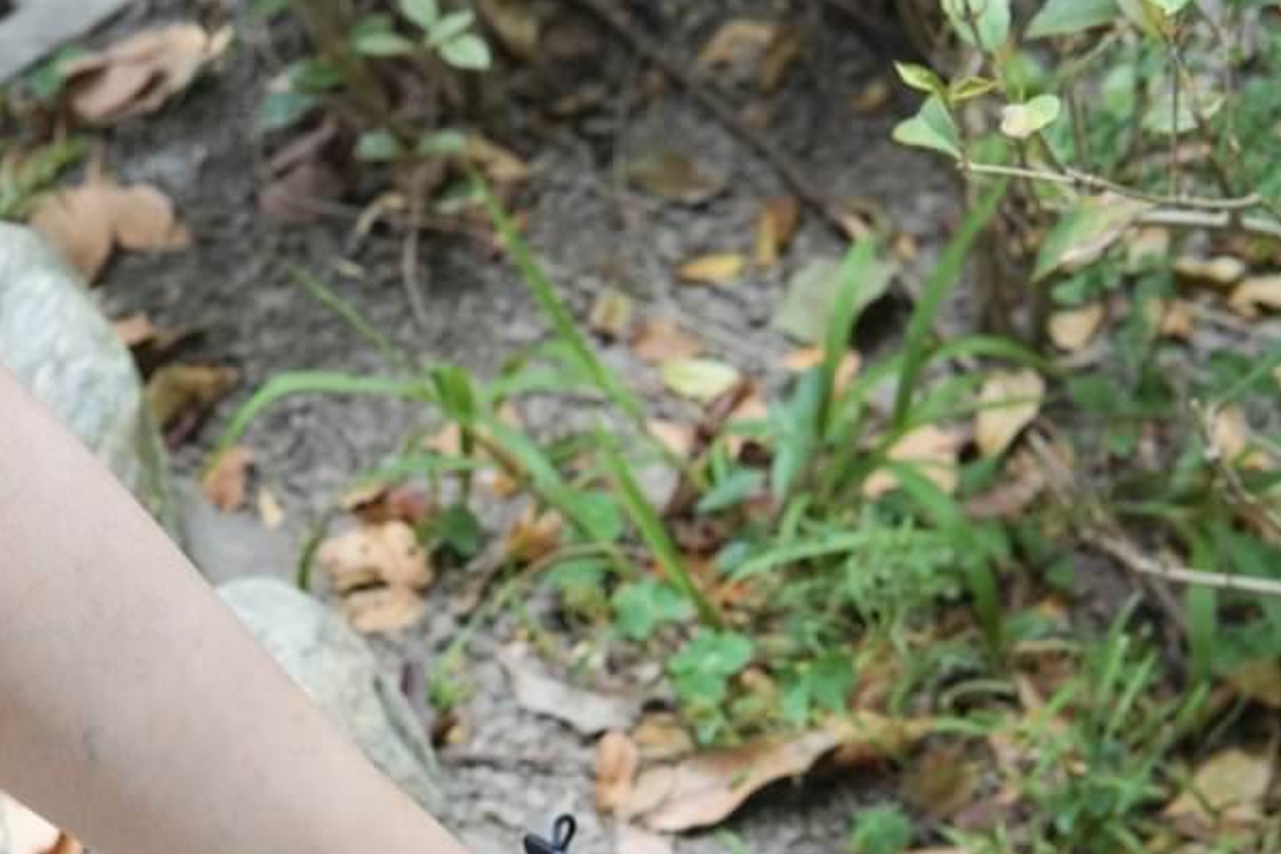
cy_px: 634
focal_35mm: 75
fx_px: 2669
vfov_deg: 18.1
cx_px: 228
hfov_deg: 26.4
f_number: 4
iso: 800
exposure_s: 1/160
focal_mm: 30
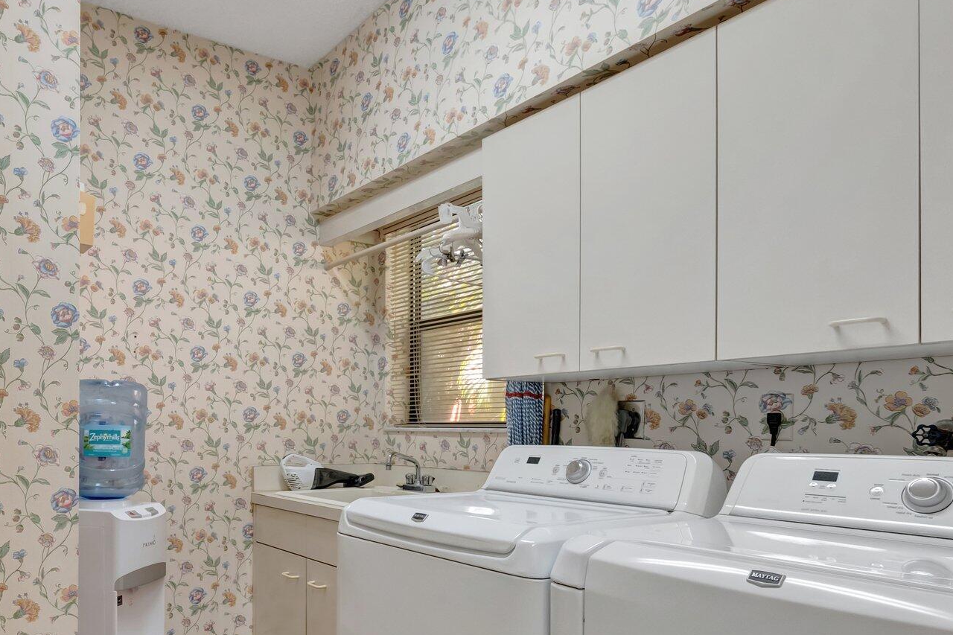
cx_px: 319
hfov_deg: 71.6
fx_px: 635
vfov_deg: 51.8
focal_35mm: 24
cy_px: 437
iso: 1000
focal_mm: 10
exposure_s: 1/13
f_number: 8
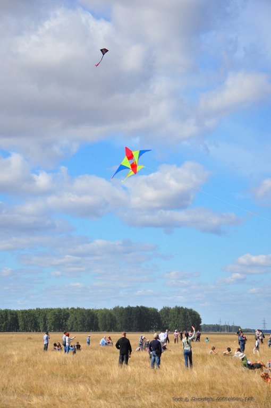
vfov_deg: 24.6
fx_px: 934
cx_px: 136
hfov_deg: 16.5
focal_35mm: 82
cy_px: 204
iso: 200
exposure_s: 1/400
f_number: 6.3
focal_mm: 55
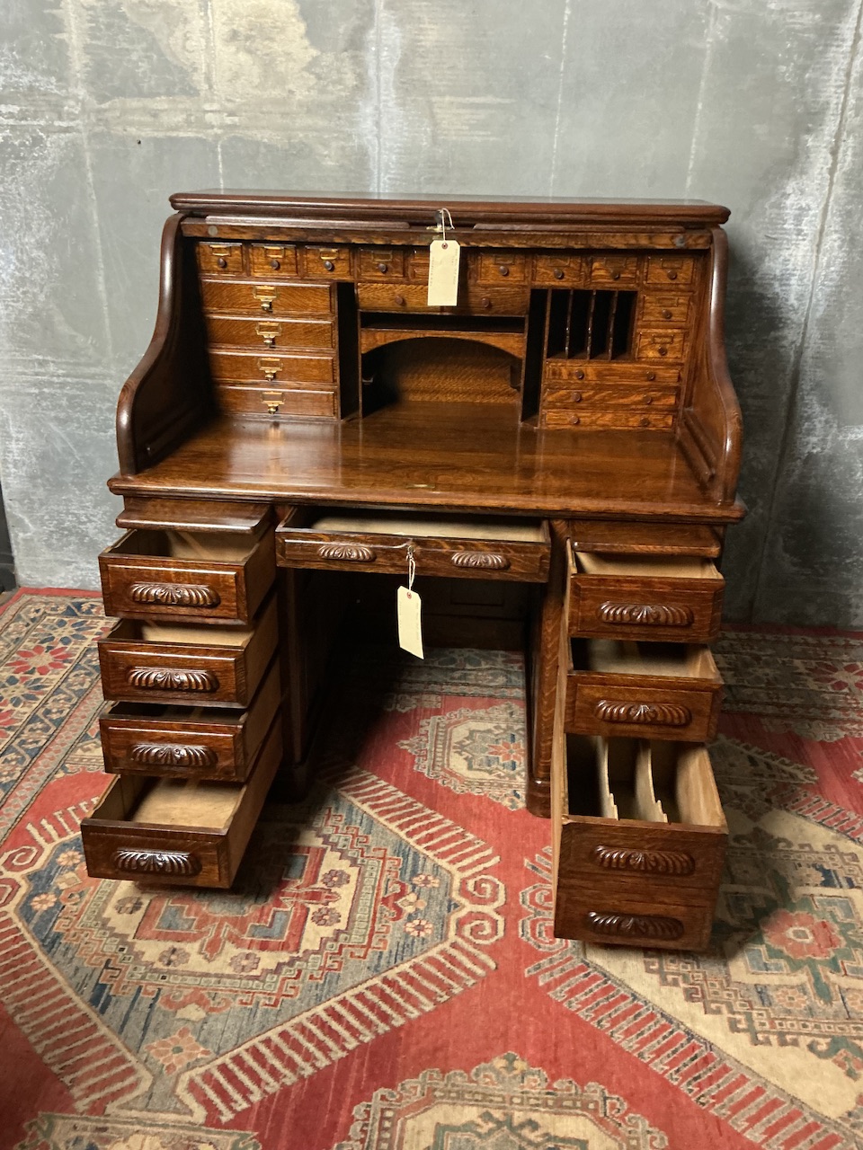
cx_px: 432
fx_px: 964
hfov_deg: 48.2
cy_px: 575
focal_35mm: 29
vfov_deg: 61.7
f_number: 1.8
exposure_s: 1/25
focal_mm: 3
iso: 320
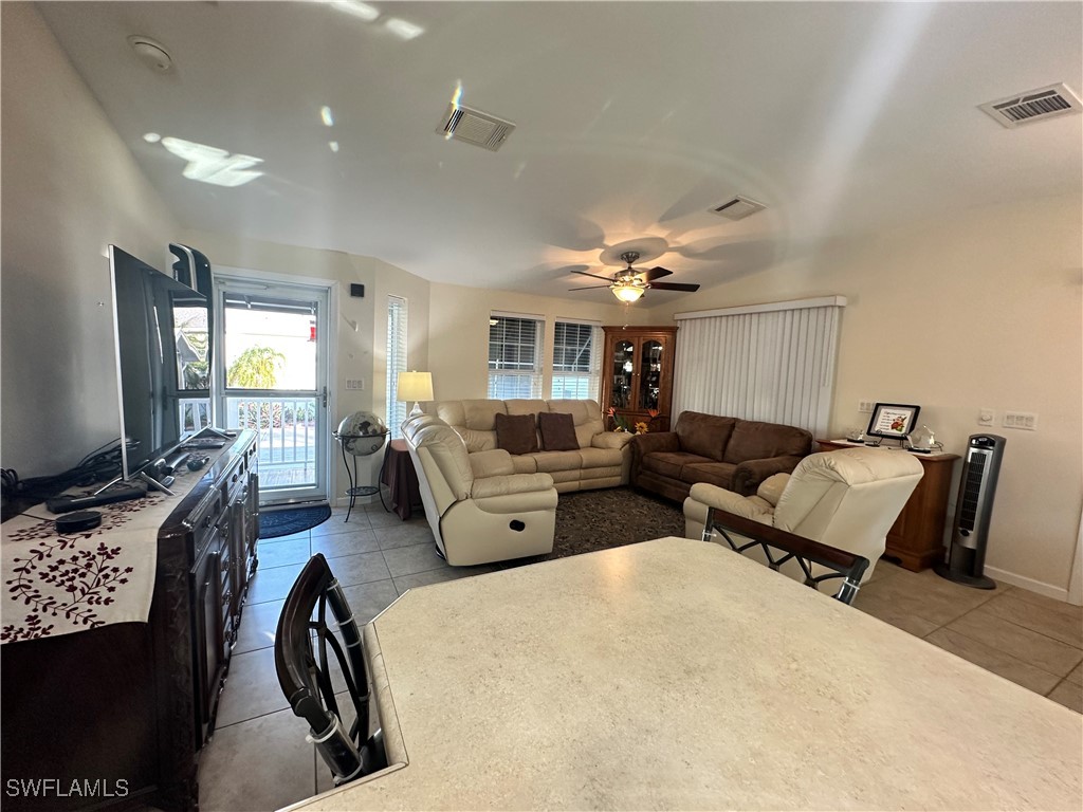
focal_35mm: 14
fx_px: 438
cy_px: 406
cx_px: 542
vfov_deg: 85.7
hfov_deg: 102.1
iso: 200
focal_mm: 2.22
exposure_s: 1/120
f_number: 2.2
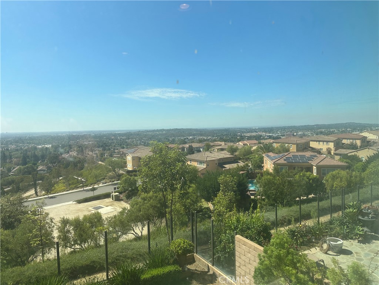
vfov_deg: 56.8
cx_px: 190
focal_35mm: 24
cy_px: 142
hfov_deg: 71.6
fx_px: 263
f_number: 1.78
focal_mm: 6.86
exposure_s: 1/3861
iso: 80
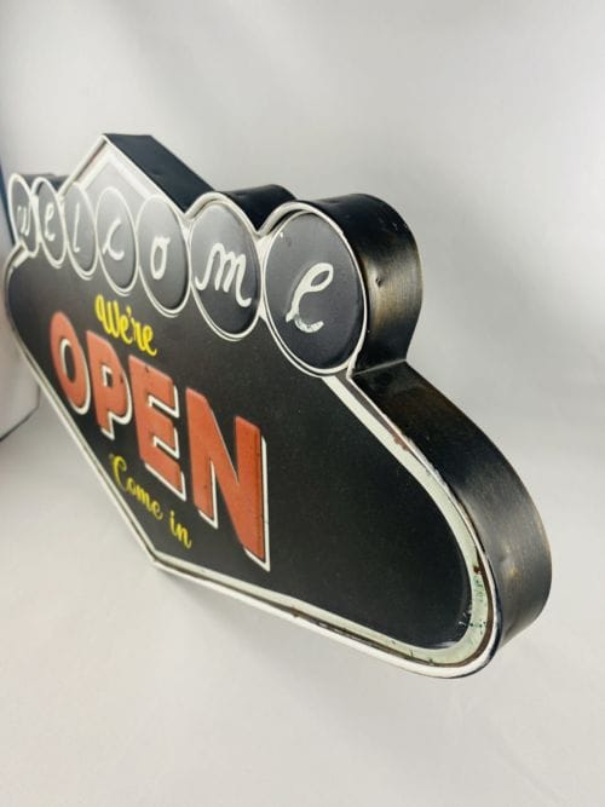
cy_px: 404
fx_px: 606
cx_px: 302
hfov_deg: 53.0
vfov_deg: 67.3
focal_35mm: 26
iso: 64
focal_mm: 4.25
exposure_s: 1/100
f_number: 1.8
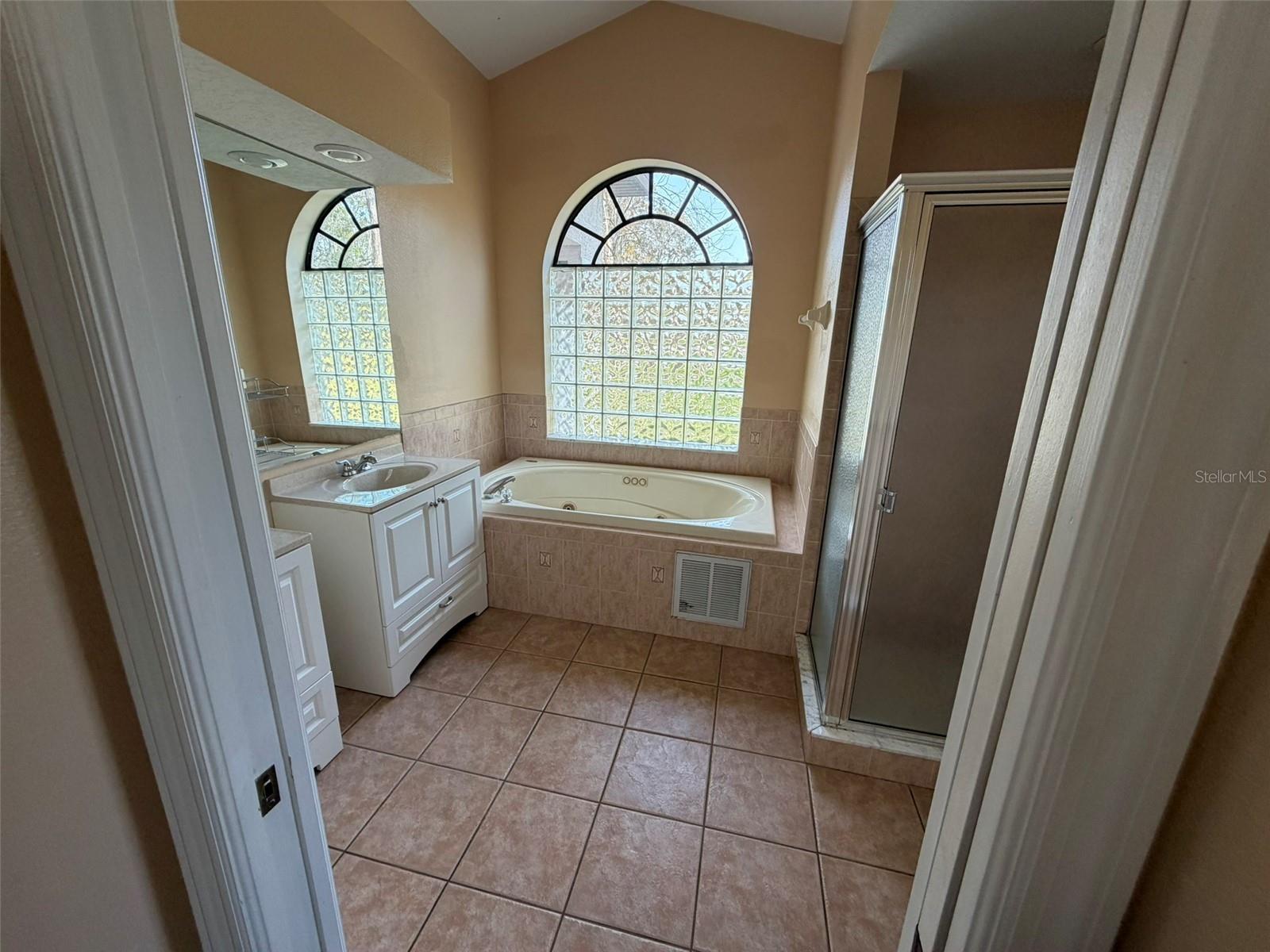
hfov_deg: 102.1
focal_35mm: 14
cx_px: 635
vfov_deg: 85.7
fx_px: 514
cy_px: 476
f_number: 2.2
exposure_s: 1/121
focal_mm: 2.22
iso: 125
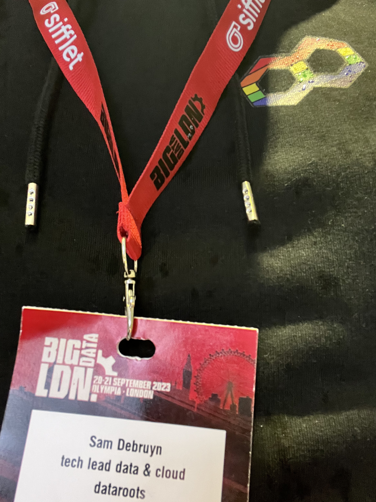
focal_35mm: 30
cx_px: 188
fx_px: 434
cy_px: 251
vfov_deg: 60.0
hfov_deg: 46.8
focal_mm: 2.71
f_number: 2.2
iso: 500
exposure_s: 1/25
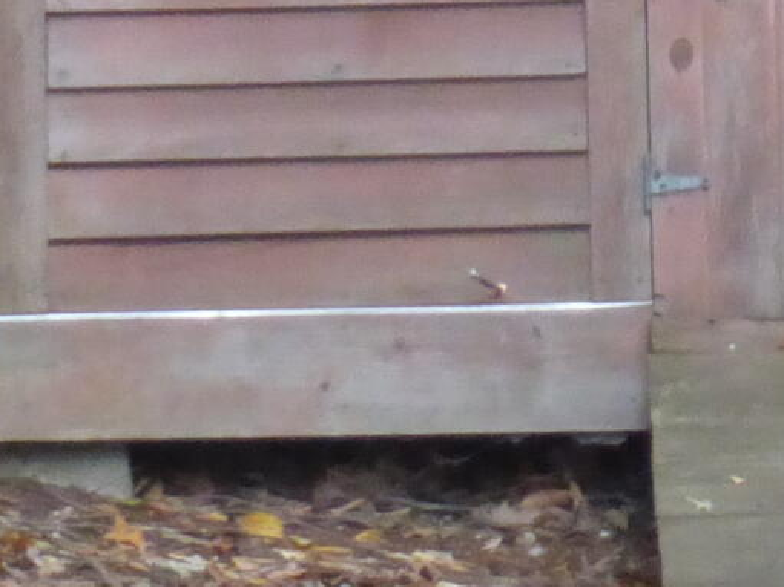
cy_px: -791
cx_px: 890
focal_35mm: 411
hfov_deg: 4.8
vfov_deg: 3.6
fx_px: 9306
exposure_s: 1/60
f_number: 5
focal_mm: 12.5
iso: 500
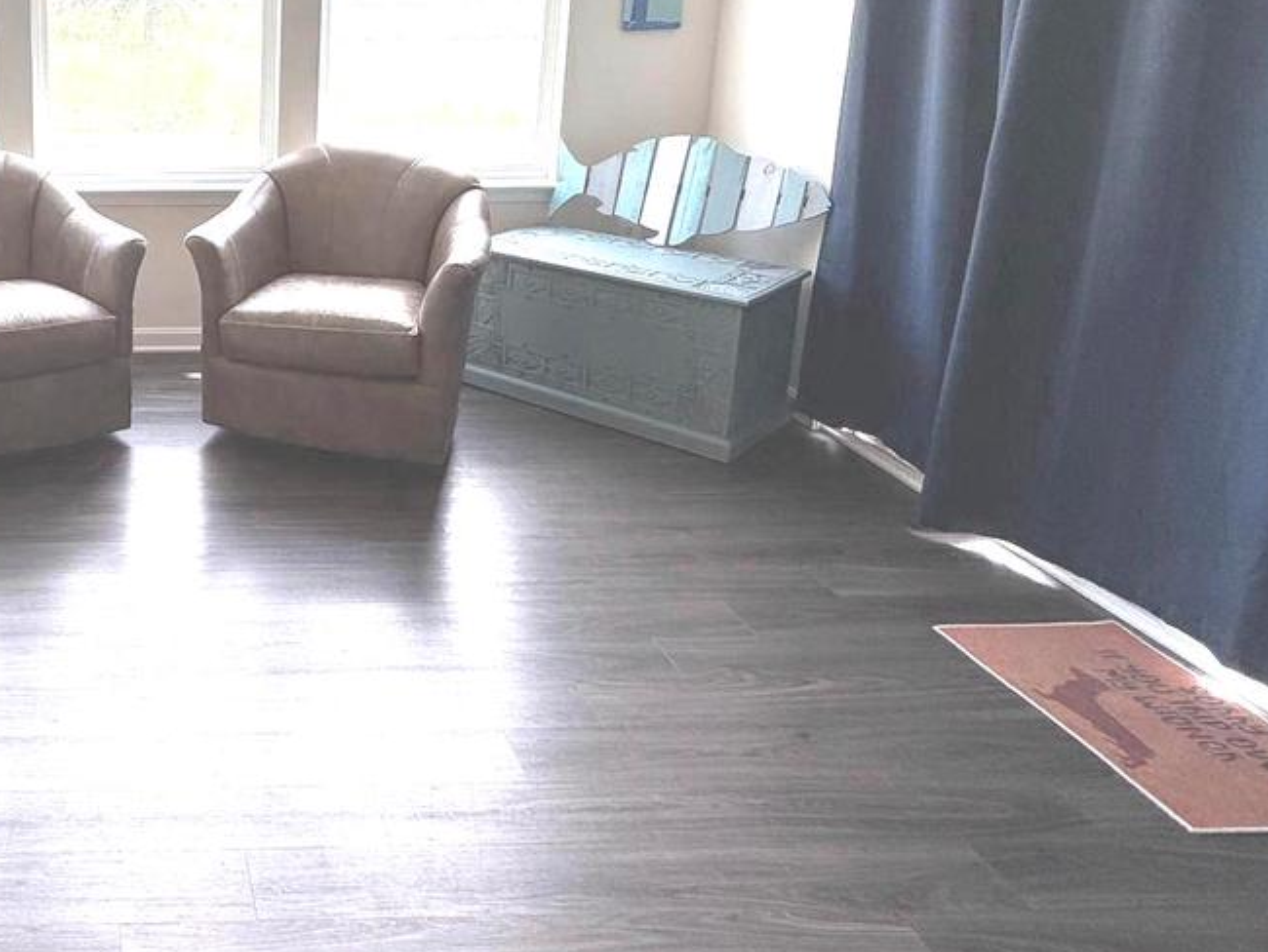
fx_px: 1136
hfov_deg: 50.8
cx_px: 99
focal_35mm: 31
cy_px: 220
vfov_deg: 43.8
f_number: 2.2
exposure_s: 1/140
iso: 40
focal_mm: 2.22
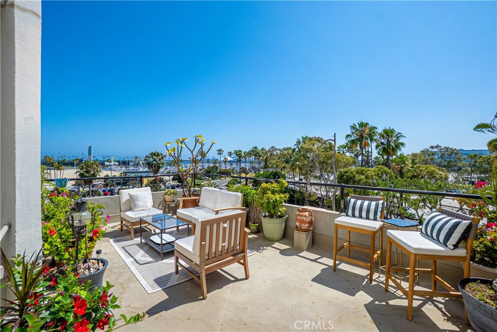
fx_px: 207
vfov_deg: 77.3
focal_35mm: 15
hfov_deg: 100.4
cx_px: 248
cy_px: 166
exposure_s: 1/8000
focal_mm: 10
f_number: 8
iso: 400
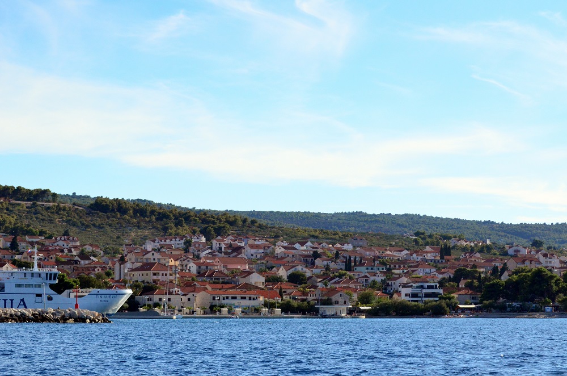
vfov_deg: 13.0
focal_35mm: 105
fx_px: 1650
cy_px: 188
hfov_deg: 19.5
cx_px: 284
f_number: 5.6
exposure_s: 1/8000
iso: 1400
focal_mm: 70
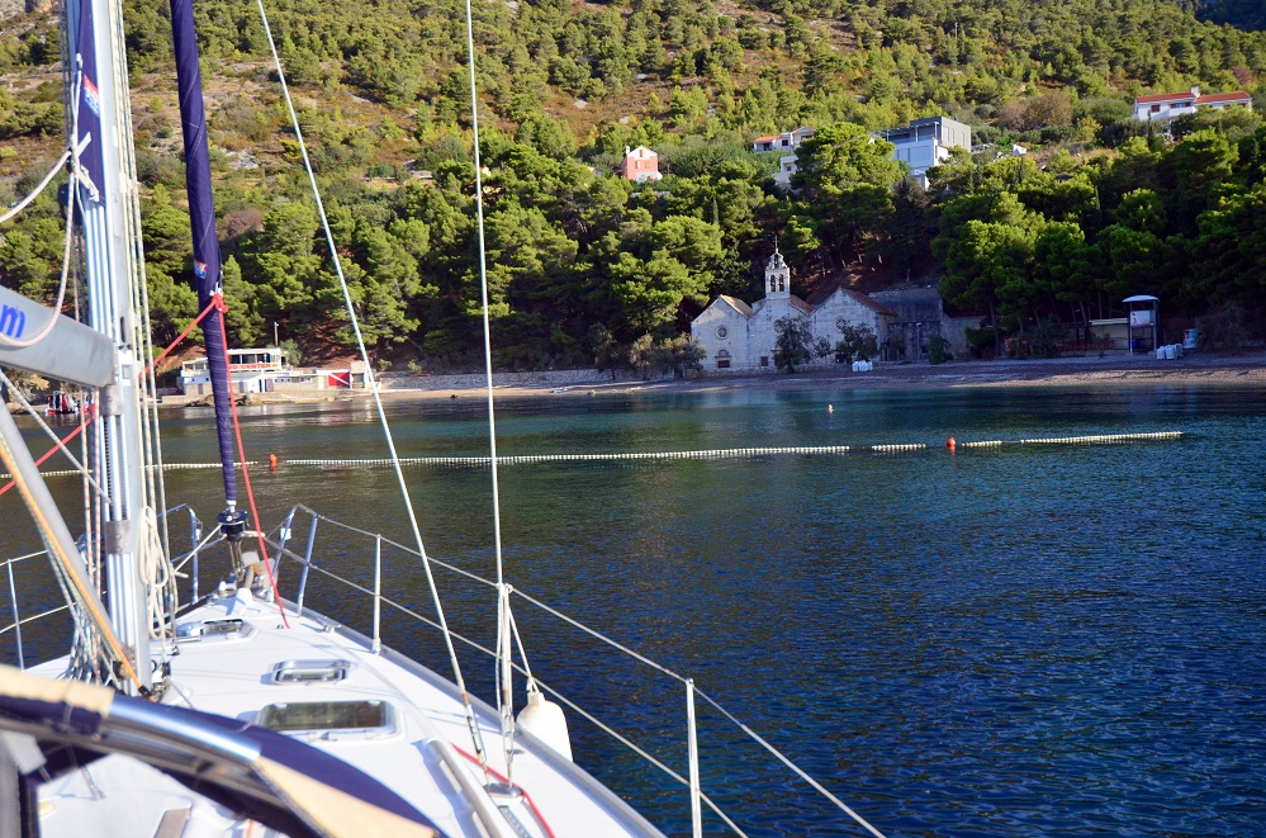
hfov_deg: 53.2
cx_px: 633
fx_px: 1263
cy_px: 419
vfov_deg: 36.7
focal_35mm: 36
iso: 640
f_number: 4.5
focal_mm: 24
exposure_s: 1/2500
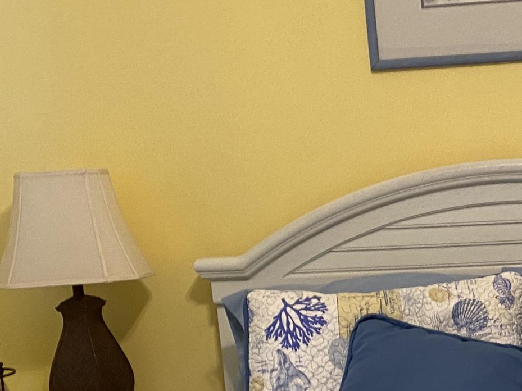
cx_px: 507
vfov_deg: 17.1
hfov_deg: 22.5
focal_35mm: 84
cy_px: 397
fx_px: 1266
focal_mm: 4.25
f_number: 1.8
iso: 200
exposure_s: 1/60
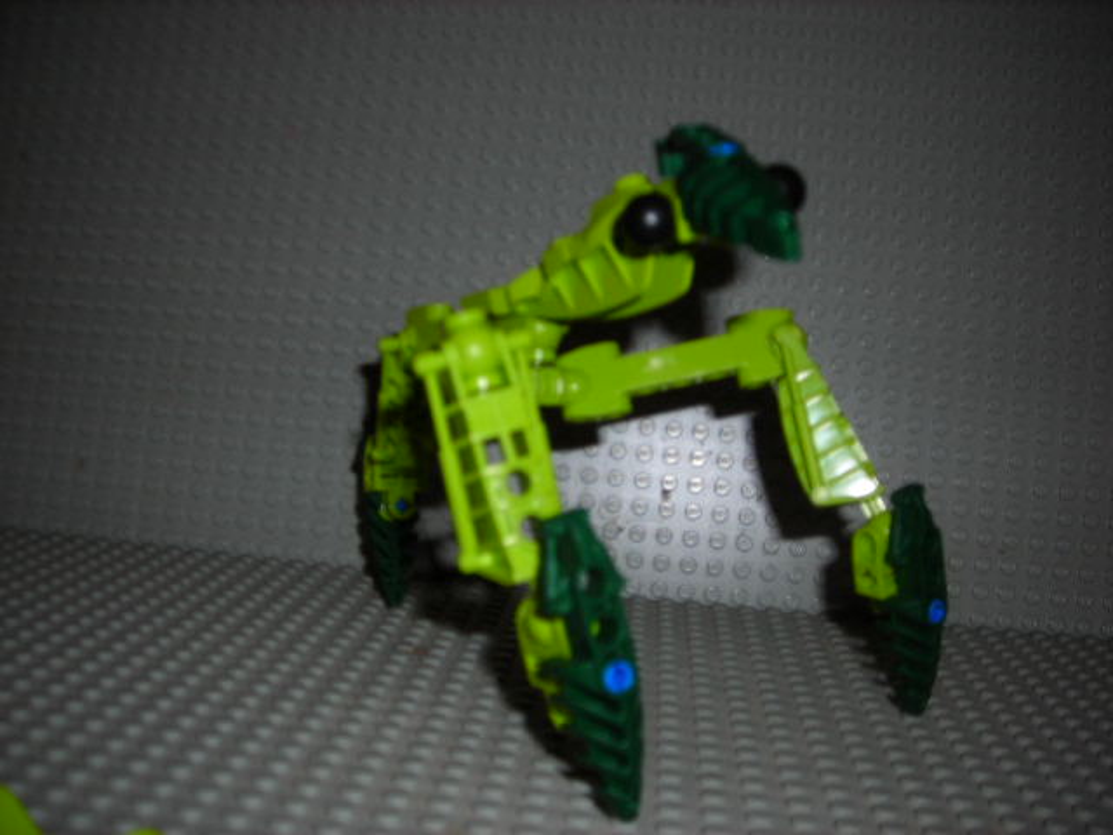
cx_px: 556
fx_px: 1222
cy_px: 418
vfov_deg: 37.7
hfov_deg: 49.0
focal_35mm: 38
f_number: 3.2
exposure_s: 1/60.1
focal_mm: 6.3
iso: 50
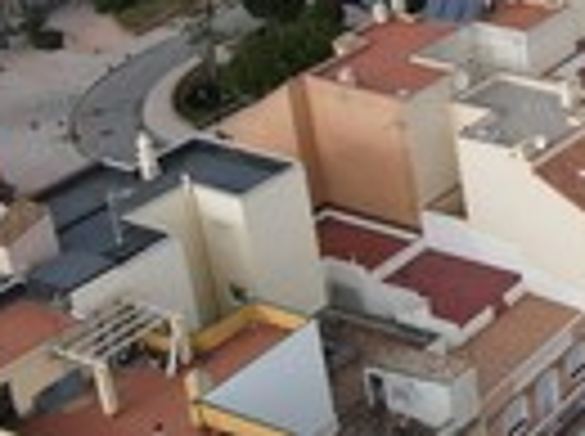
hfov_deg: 18.9
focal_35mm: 85
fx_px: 1434
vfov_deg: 16.8
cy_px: -34
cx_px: 986
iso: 100
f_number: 2.8
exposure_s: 1/400
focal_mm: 4.5
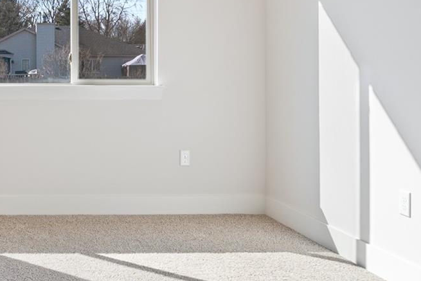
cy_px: 61
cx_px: -3
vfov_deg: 26.6
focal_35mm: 50
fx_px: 585
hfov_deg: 35.7
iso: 400
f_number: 9
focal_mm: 16
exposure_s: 1/60
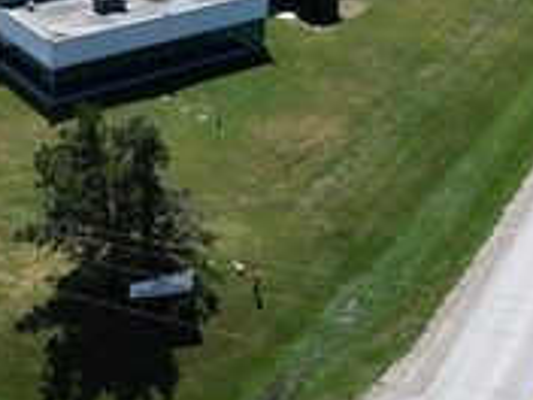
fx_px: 1047
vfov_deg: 20.8
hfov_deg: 28.0
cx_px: 112
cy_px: -20
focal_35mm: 68
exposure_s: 1/4000
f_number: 1.7
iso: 130
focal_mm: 6.72
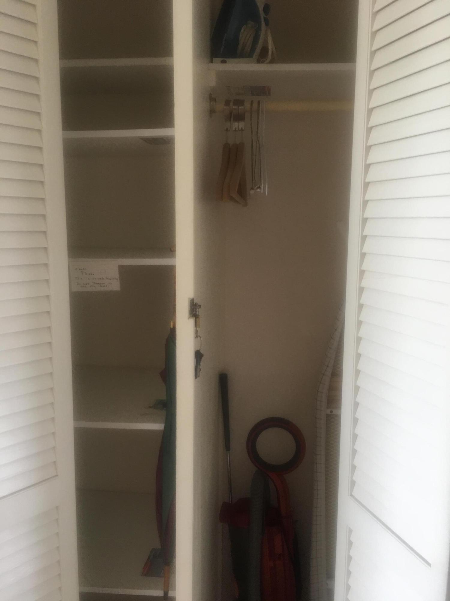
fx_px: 503
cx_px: 225
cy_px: 300
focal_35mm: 29
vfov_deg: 61.7
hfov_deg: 48.2
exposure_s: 1/30
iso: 32
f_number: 2.2
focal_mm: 4.15
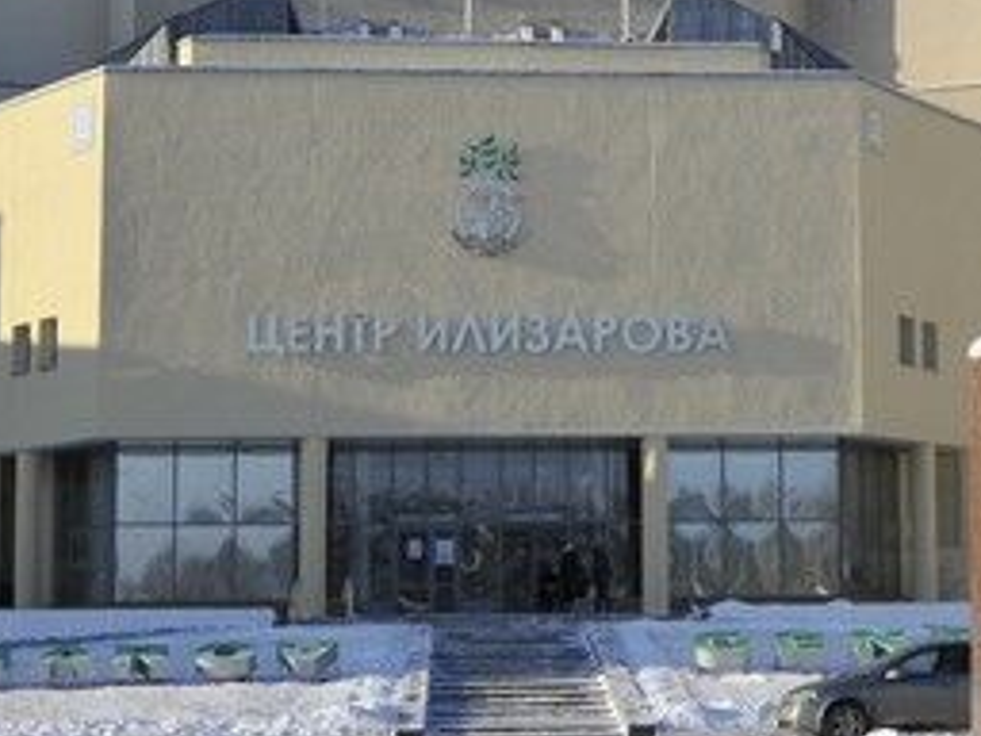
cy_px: 109
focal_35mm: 108
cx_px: 858
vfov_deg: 13.6
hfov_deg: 18.0
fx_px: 3061
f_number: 8
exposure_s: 1/640
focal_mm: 24
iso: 200
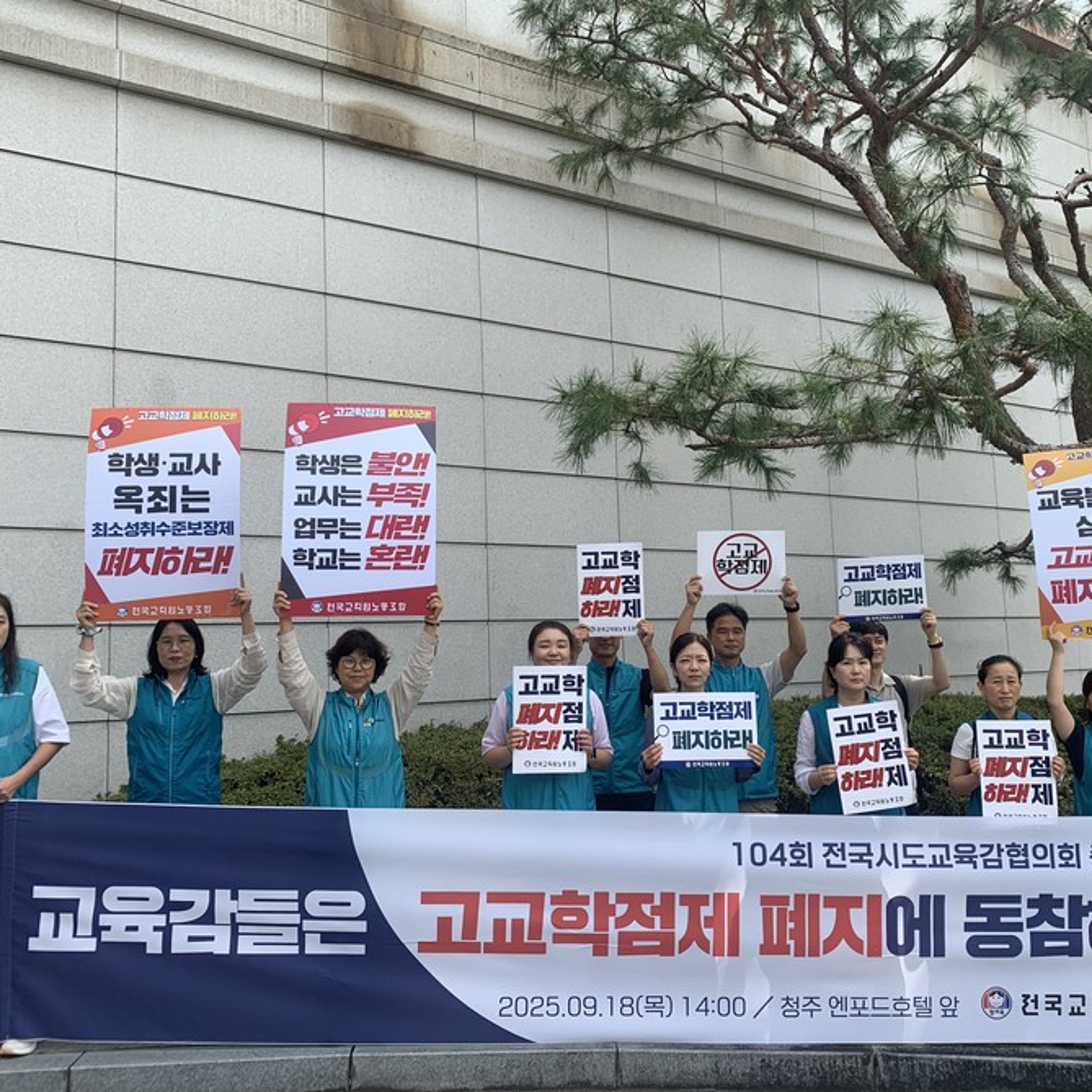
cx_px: 622
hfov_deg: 49.6
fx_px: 1178
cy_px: 540
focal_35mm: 33
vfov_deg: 49.7
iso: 25
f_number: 1.8
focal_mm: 4.25
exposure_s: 1/1468
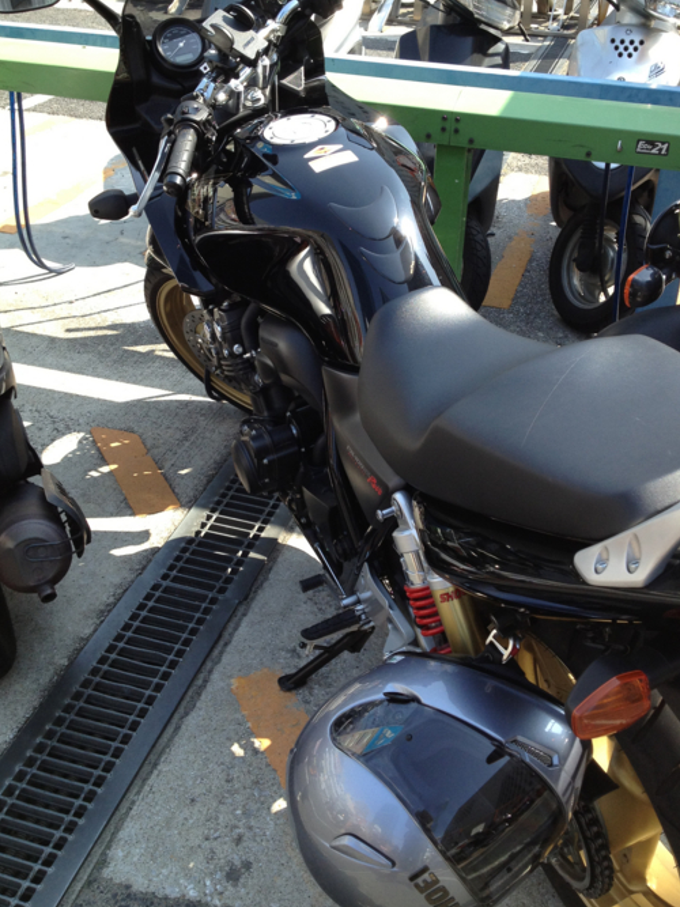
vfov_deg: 44.8
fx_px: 1100
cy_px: 412
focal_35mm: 42
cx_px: 366
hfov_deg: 34.3
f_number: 2.4
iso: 50
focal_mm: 4.28
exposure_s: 1/400
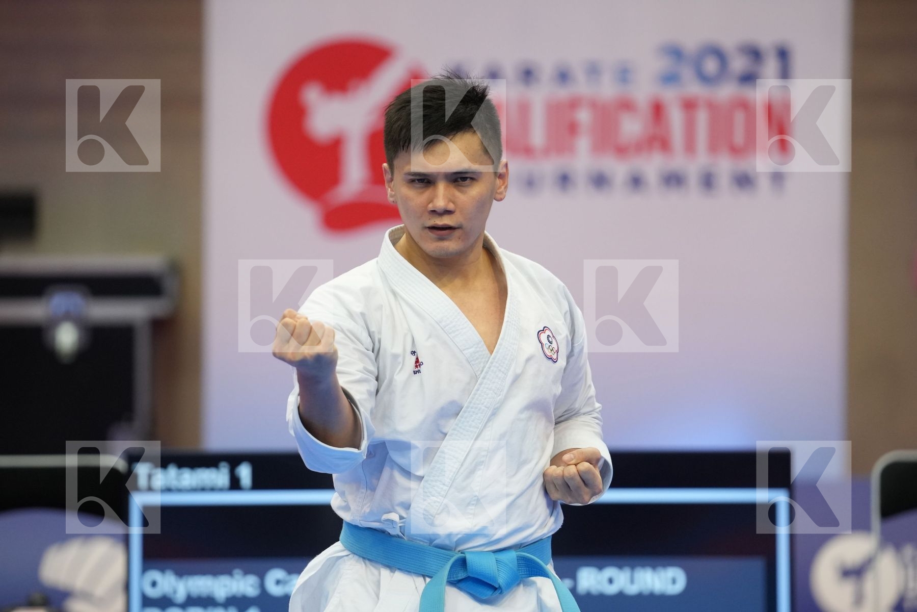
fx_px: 7641
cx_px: 458
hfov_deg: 6.9
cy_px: 306
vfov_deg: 4.6
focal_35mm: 300
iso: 1250
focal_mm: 200
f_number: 2.8
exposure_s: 1/500
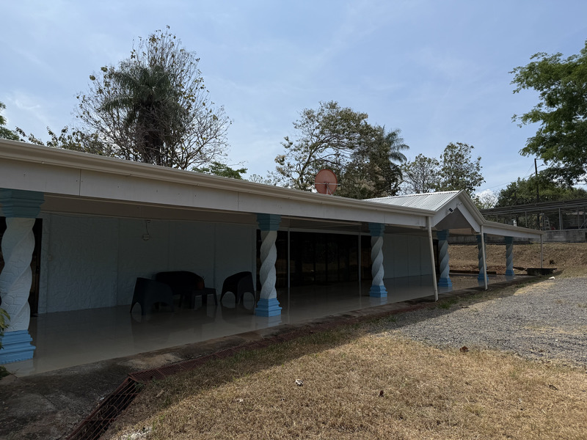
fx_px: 407
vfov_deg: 56.8
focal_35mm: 24
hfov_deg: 71.6
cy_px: 220
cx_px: 294
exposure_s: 1/8130
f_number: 1.78
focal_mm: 6.76
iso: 80
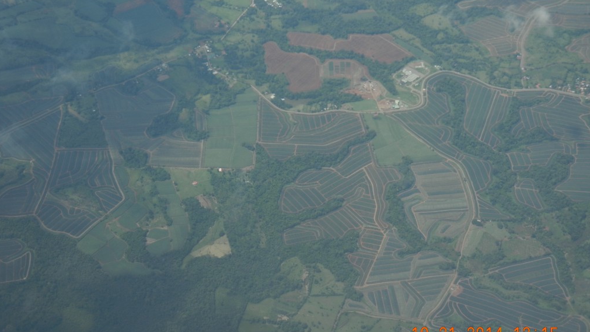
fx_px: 1173
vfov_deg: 16.1
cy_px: 157
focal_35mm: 75
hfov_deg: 28.2
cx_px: 296
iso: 160
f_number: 8.2
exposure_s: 1/260
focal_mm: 12.2
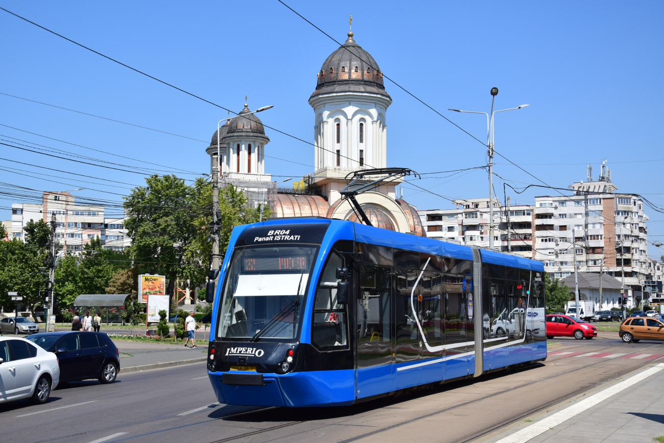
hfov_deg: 38.9
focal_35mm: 51
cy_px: 222
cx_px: 332
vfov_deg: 26.5
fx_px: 941
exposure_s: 1/1000
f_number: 6.3
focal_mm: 34
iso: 200
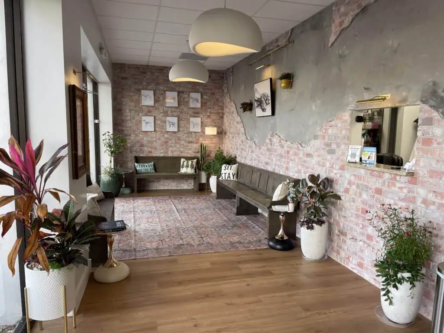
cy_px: 166
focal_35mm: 26
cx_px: 222
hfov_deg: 67.3
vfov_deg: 53.1
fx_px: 333
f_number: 1.6
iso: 100
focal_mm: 4.2
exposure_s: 1/120
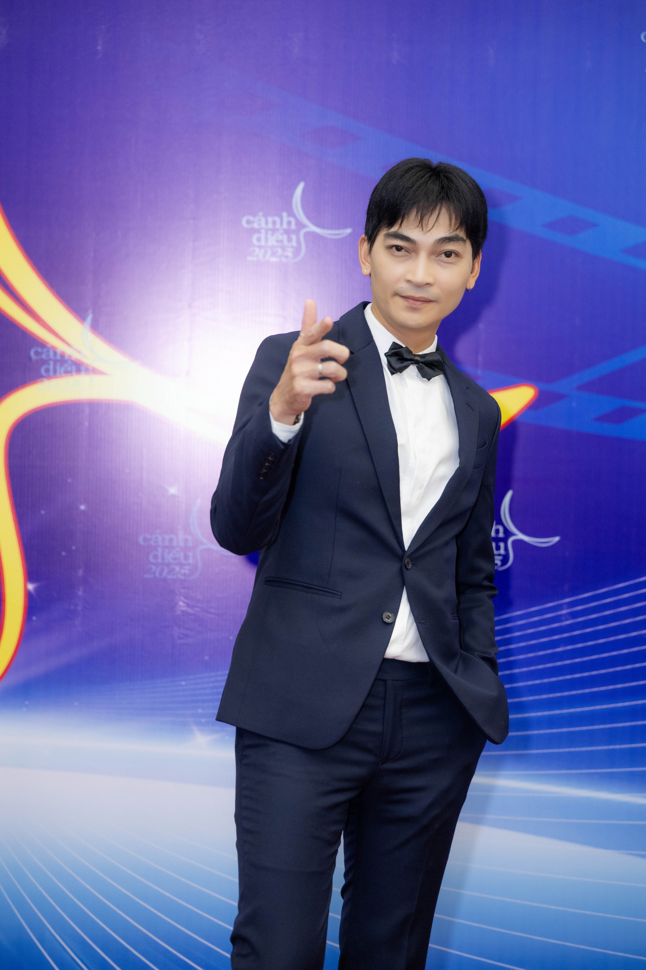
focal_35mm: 104
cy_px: 485
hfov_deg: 13.2
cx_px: 323
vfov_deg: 19.6
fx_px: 2799
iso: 1250
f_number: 3.2
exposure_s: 1/200
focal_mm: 104
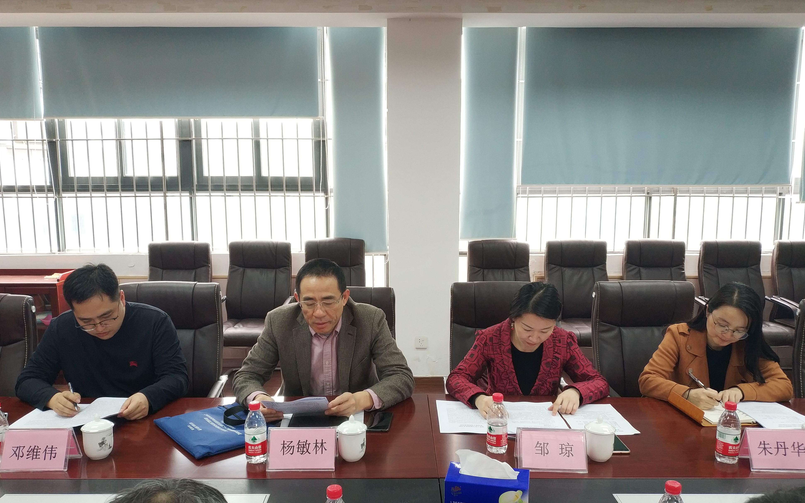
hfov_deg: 55.3
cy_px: 270
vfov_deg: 36.3
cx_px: 395
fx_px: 768
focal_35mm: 35
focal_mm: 4.5
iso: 187
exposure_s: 1/33
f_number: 2
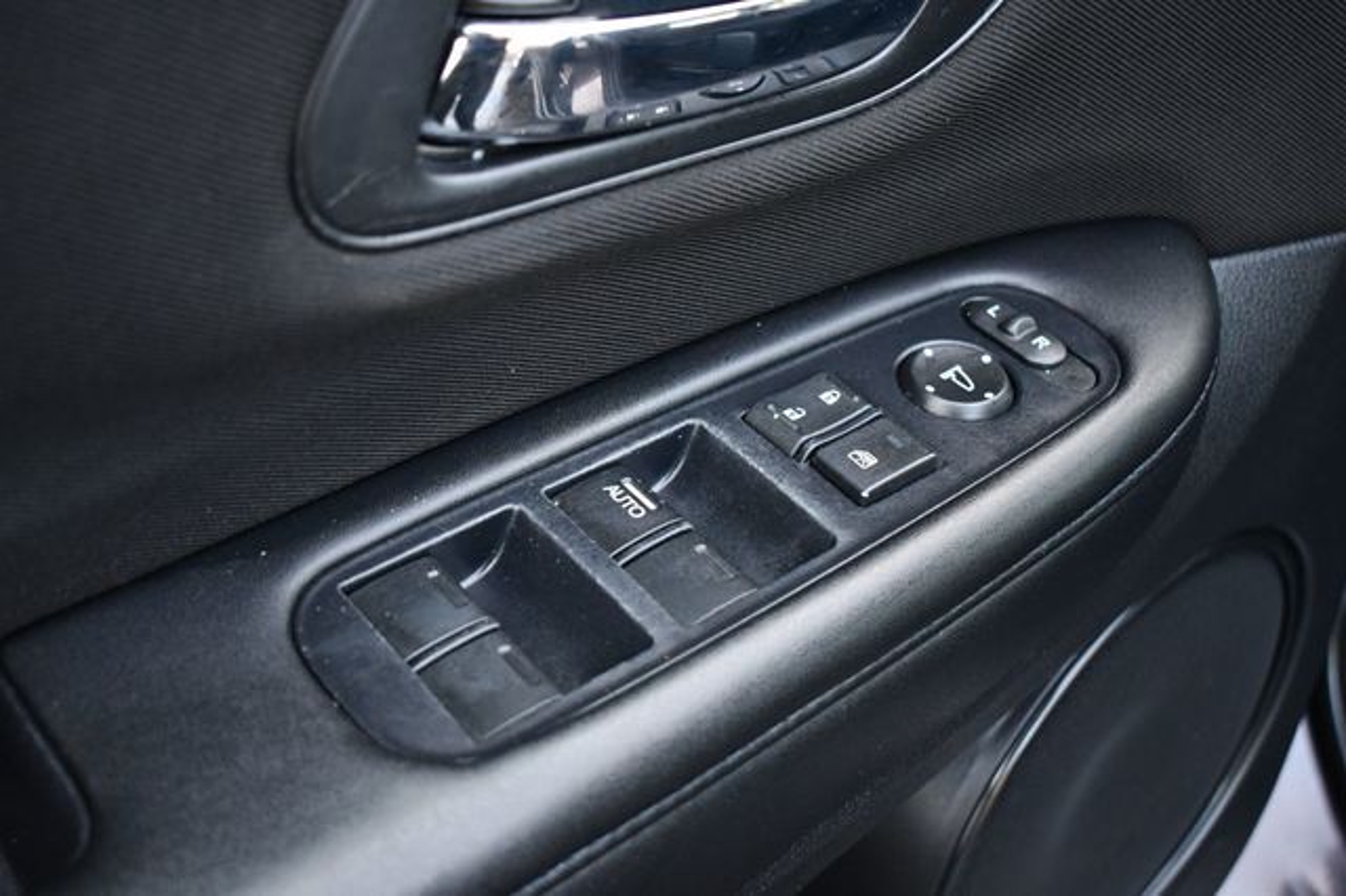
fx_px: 1794
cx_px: 673
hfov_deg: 41.1
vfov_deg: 28.0
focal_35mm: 48
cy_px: 448
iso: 1600
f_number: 4.5
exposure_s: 1/125
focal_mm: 32
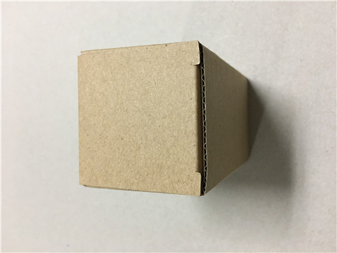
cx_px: 168
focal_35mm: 29
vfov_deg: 48.2
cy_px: 126
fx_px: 282
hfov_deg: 61.7
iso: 100
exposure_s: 1/10
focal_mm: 4.15
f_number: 2.2
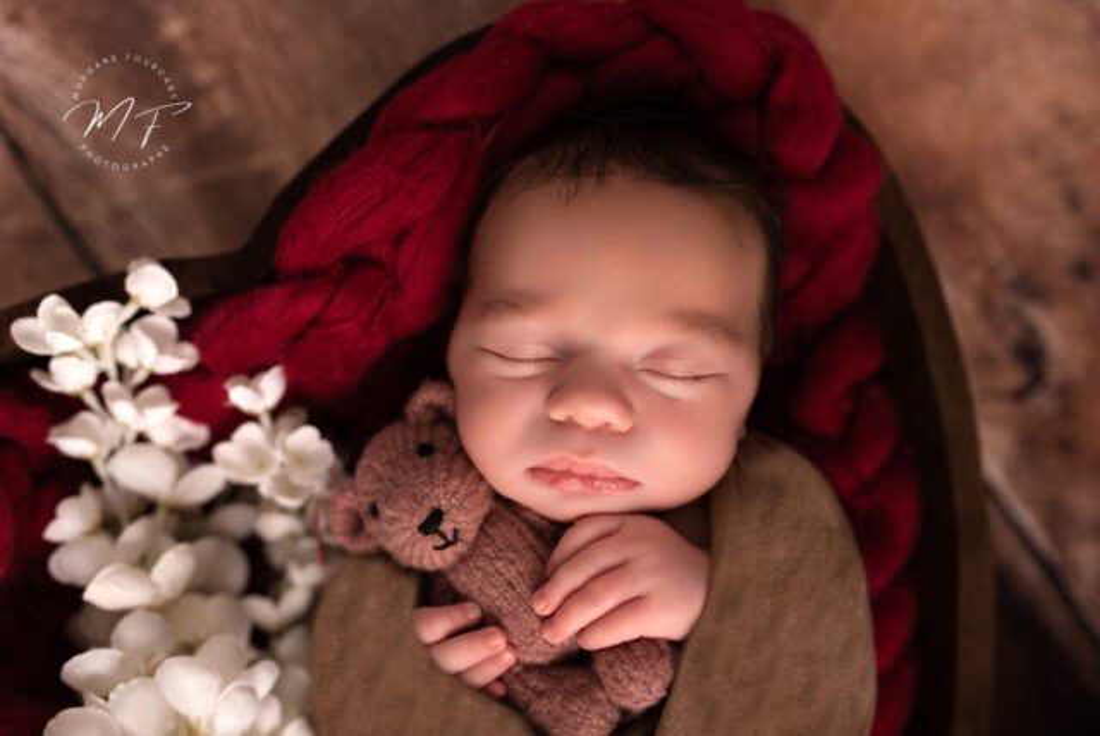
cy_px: 368
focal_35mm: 35
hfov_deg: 54.4
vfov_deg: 37.9
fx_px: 1070
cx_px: 550
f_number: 2.8
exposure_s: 1/160
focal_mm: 35
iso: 100
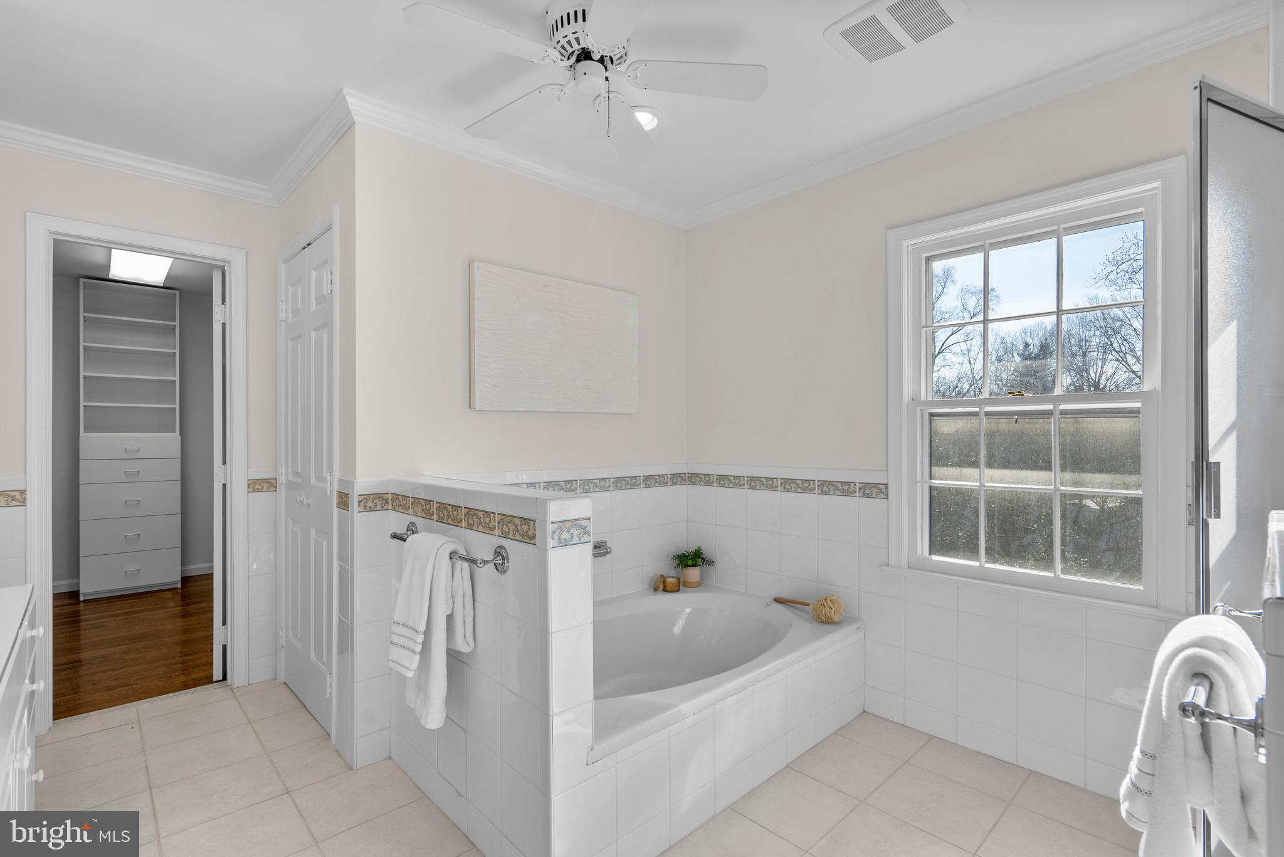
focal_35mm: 16
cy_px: 428
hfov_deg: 96.7
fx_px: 571
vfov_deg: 73.8
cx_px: 642
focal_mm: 16
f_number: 8
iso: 250
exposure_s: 1/30
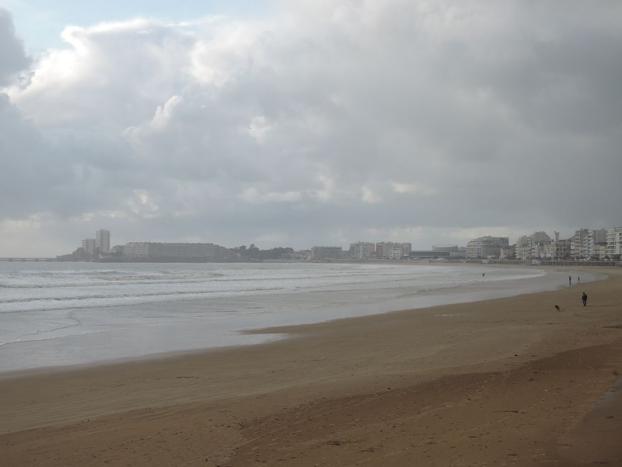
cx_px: 311
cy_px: 234
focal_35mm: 50
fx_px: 898
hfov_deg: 38.2
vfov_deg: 29.1
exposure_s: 1/60
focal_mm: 10.7
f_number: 4
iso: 90
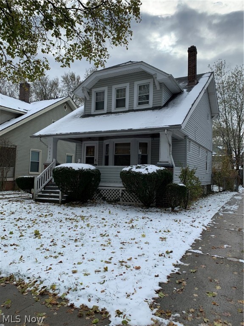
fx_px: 244
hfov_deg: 53.1
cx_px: 122
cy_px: 163
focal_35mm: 26
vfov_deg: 67.3
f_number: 1.8
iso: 25
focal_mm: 4.25
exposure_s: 1/1779
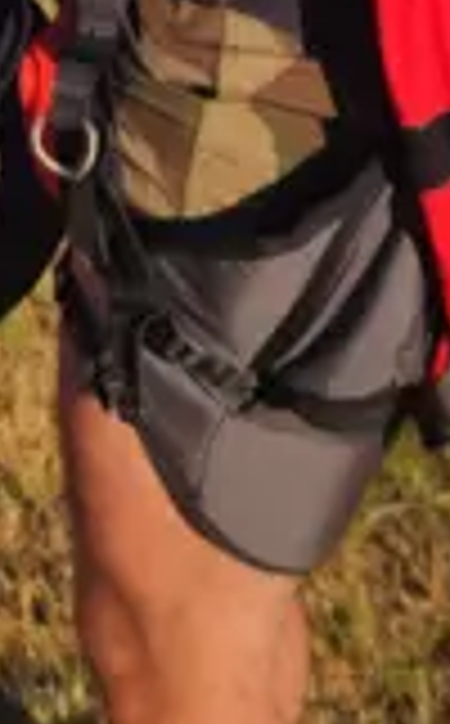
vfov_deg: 15.0
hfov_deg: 9.8
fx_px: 2543
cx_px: -261
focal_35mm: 129
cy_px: -373
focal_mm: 6.4
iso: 12
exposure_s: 1/1546
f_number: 1.8
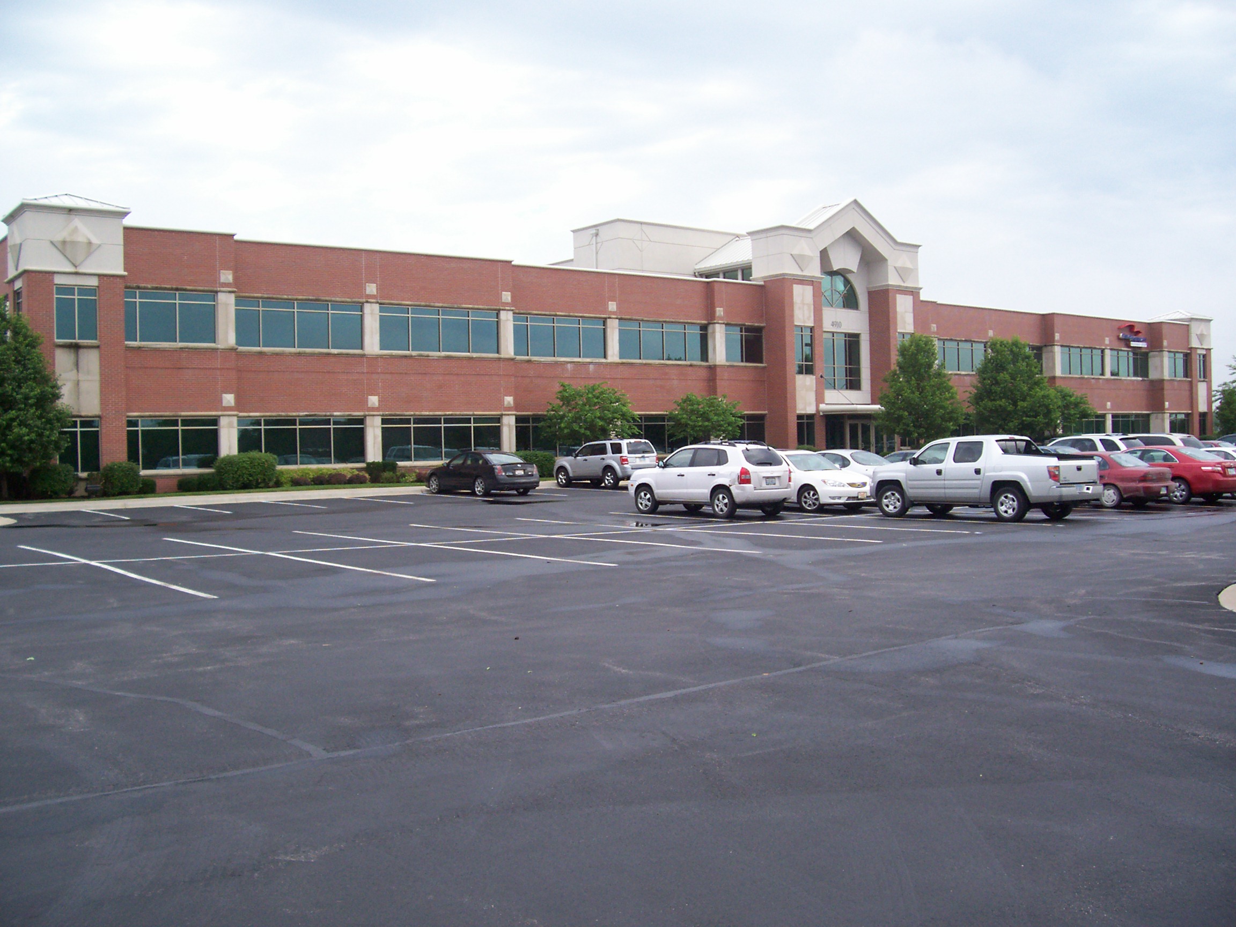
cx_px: 618
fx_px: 1214
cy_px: 464
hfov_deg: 54.0
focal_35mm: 34
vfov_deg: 41.8
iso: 80
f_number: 2.7
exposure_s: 1/537
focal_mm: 5.6
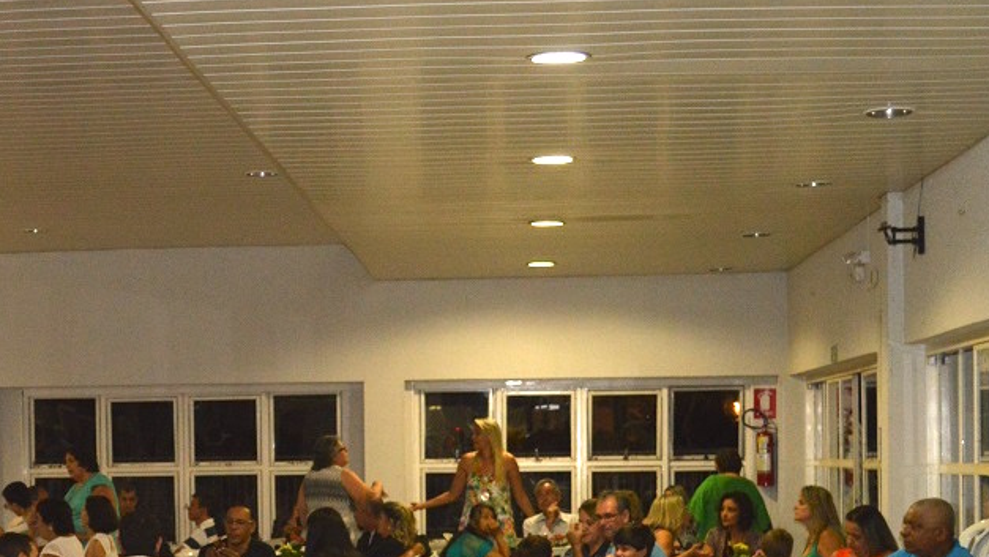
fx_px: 2151
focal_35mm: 82
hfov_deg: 25.6
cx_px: 265
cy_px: 522
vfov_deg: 14.6
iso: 1800
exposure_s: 1/60
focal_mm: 32
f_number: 4.8
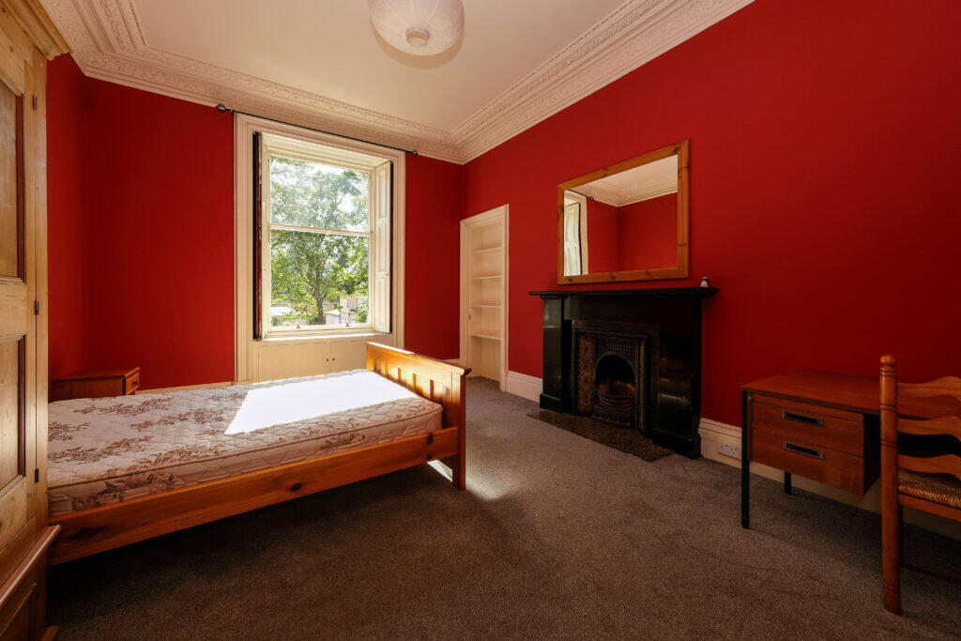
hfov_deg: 108.3
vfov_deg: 85.4
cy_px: 320
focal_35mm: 13
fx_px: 347
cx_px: 480
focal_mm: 8.6
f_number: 8
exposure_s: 1/60
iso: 200
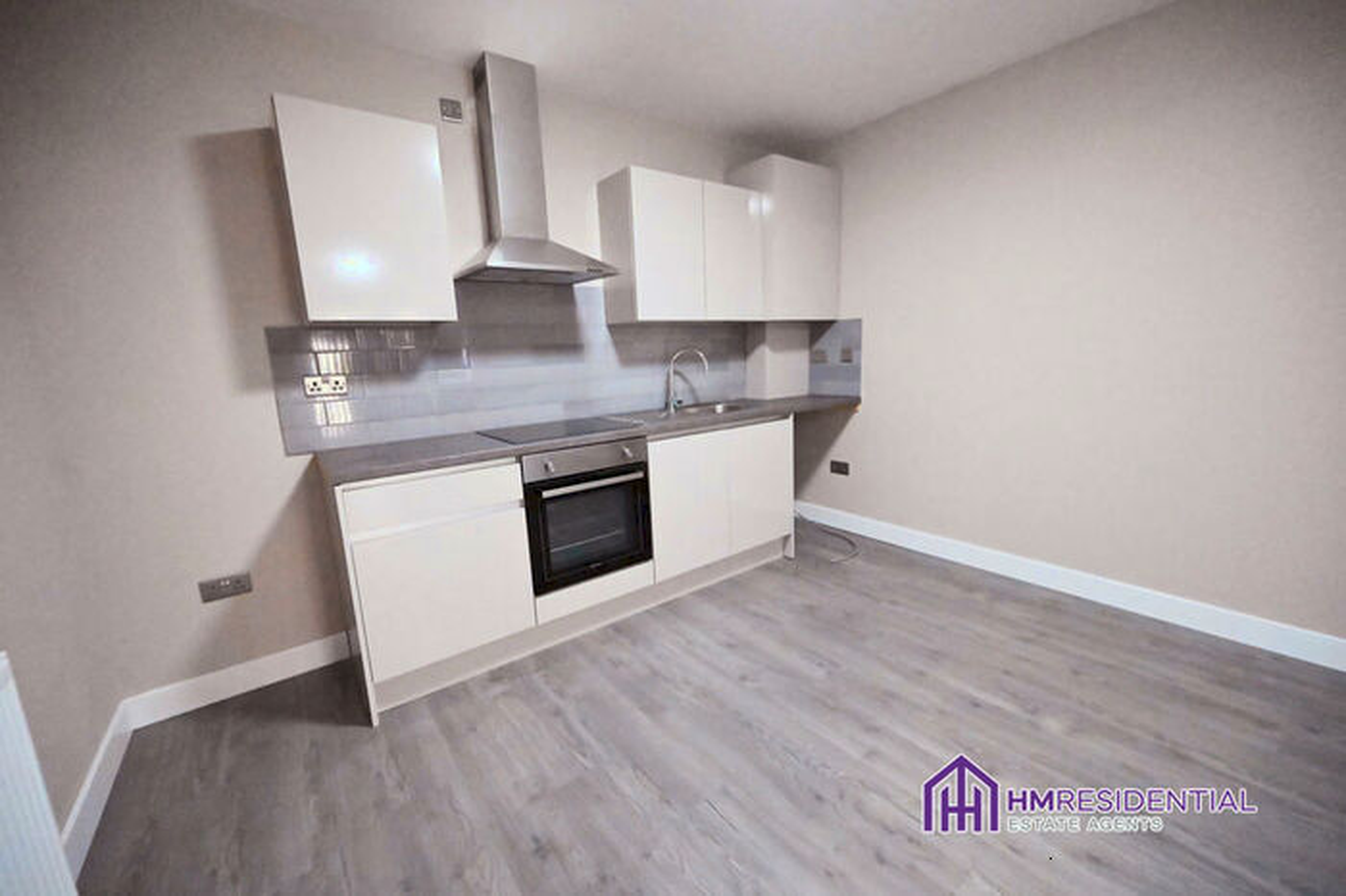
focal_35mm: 14
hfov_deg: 104.3
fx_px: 523
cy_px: 448
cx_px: 673
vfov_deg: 81.2
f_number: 4.5
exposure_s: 1/1250
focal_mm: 14
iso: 32000
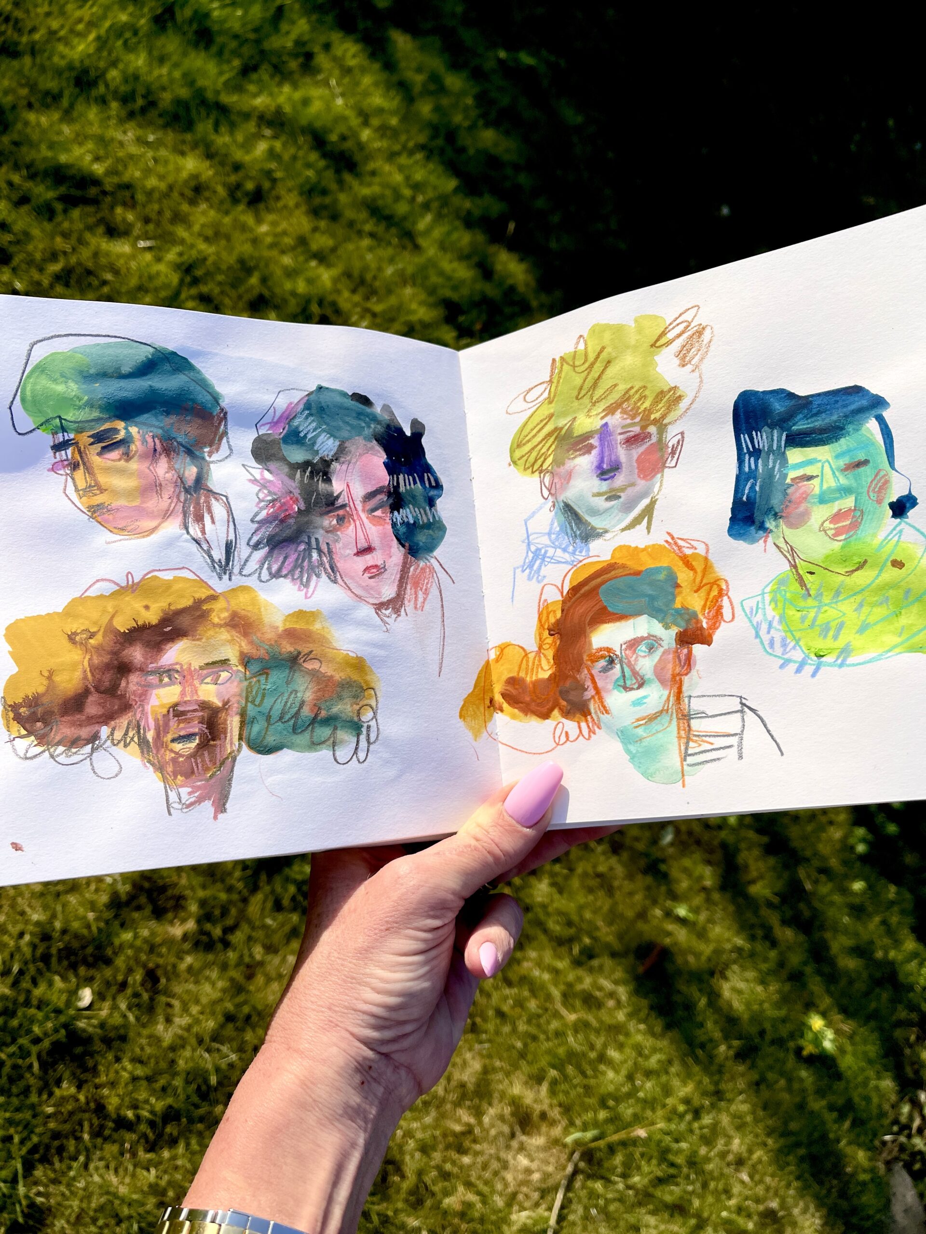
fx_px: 892
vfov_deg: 69.4
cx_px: 463
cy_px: 617
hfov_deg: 54.9
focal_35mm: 25
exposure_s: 1/4348
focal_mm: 5.1
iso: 32
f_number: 1.6
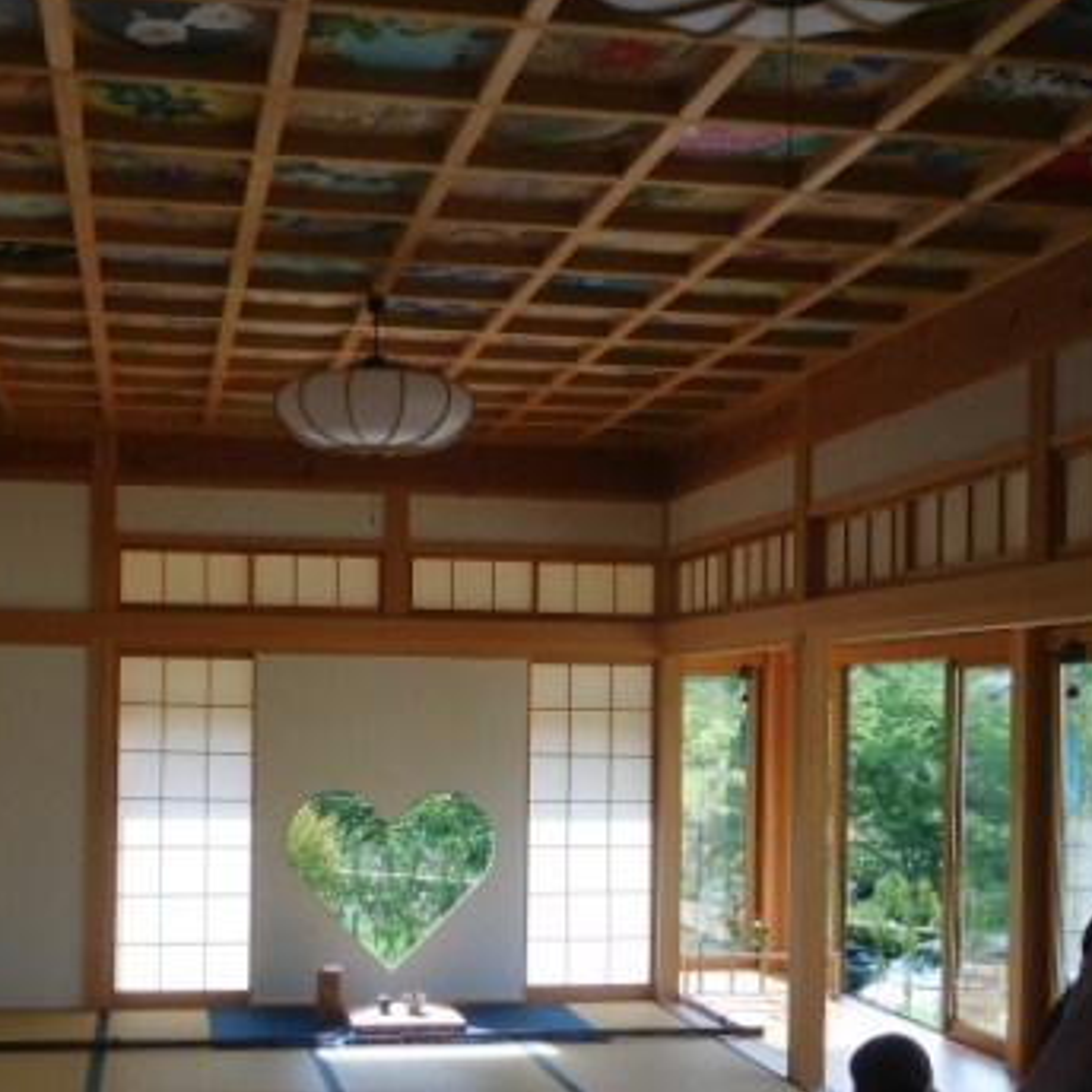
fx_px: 1642
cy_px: 714
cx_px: 425
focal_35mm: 46
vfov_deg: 36.5
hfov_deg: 36.6
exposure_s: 1/160
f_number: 3.5
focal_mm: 5
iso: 125
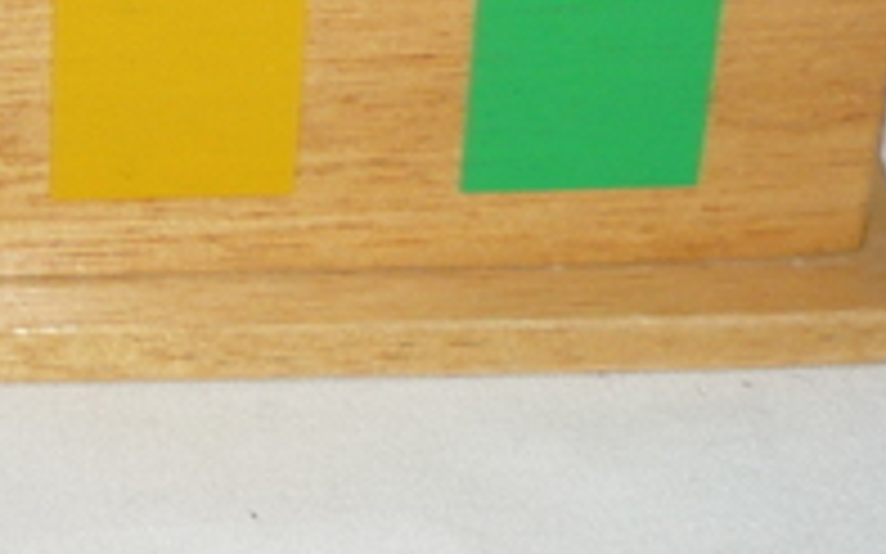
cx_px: -94
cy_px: -270
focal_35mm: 142
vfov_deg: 9.0
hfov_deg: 14.4
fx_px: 3428
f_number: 2.8
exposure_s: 1/30
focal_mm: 5.5
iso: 100
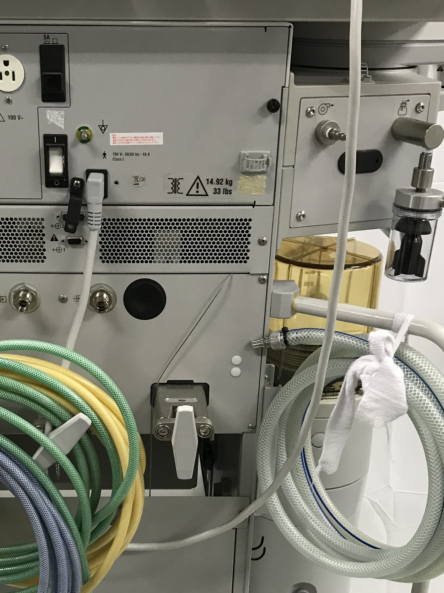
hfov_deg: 28.9
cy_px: 435
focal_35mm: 50
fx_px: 855
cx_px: 148
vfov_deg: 37.4
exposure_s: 1/30
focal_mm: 3.99
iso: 32
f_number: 1.8
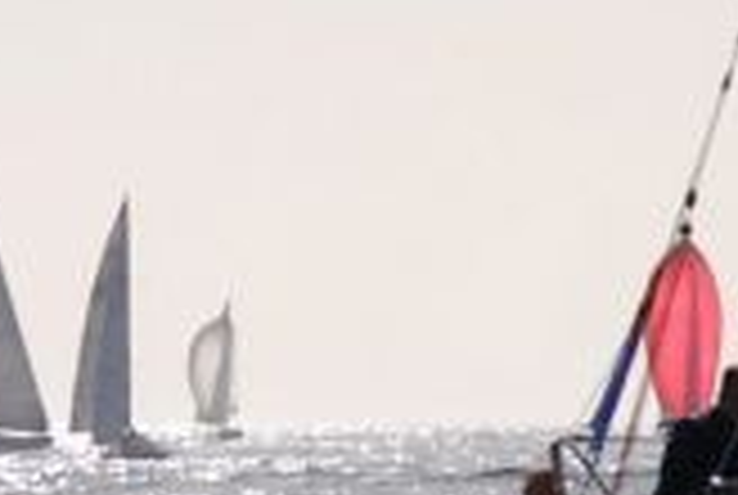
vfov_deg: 2.6
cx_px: 1728
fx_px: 10823
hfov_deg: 3.8
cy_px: -29
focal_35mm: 527
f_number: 8
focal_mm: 72
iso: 100
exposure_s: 1/1000
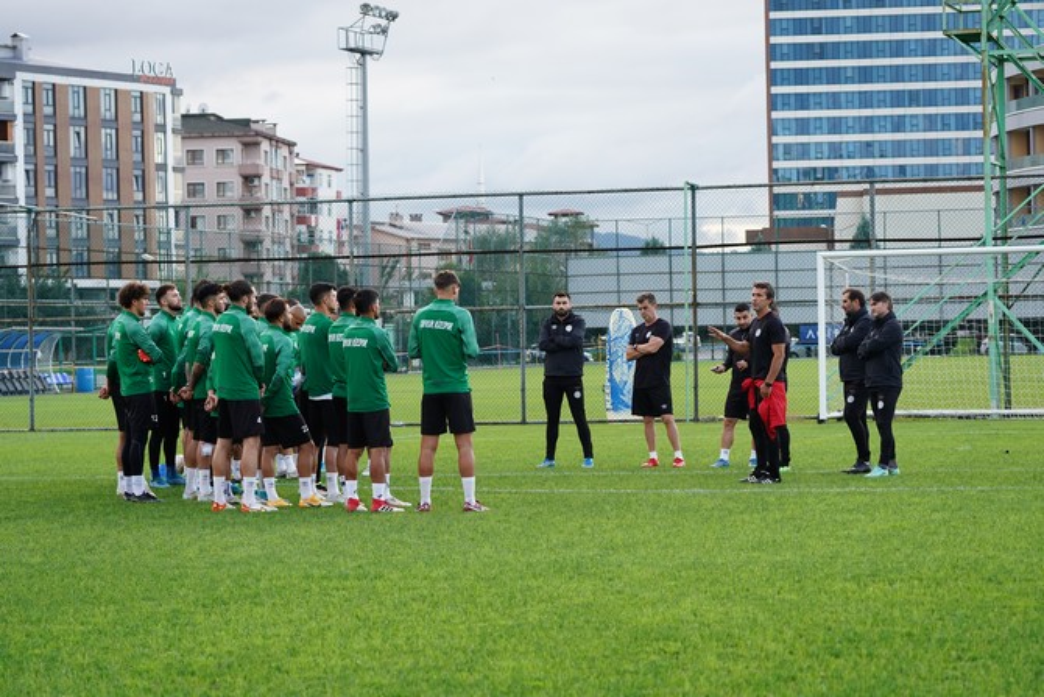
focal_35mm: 100
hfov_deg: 20.4
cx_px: 522
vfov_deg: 13.7
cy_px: 348
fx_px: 2900
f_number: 5.6
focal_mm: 100
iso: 640
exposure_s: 1/400
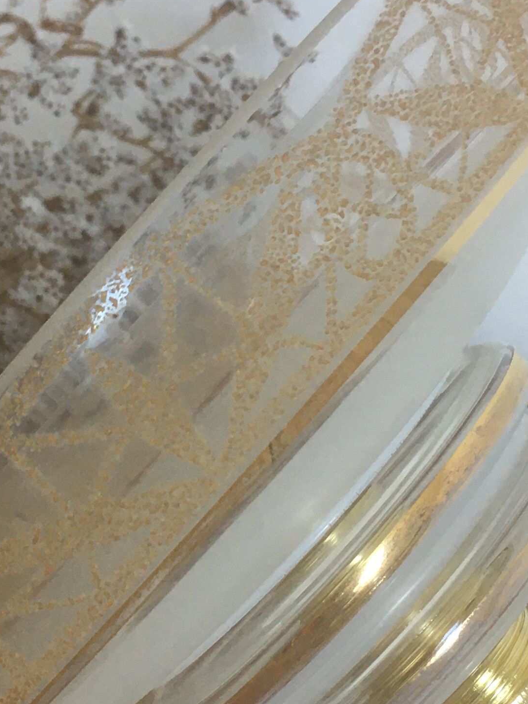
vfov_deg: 24.1
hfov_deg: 18.2
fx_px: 1647
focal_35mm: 81
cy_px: 415
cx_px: 193
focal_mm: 4.15
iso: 80
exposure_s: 1/33
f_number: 2.2
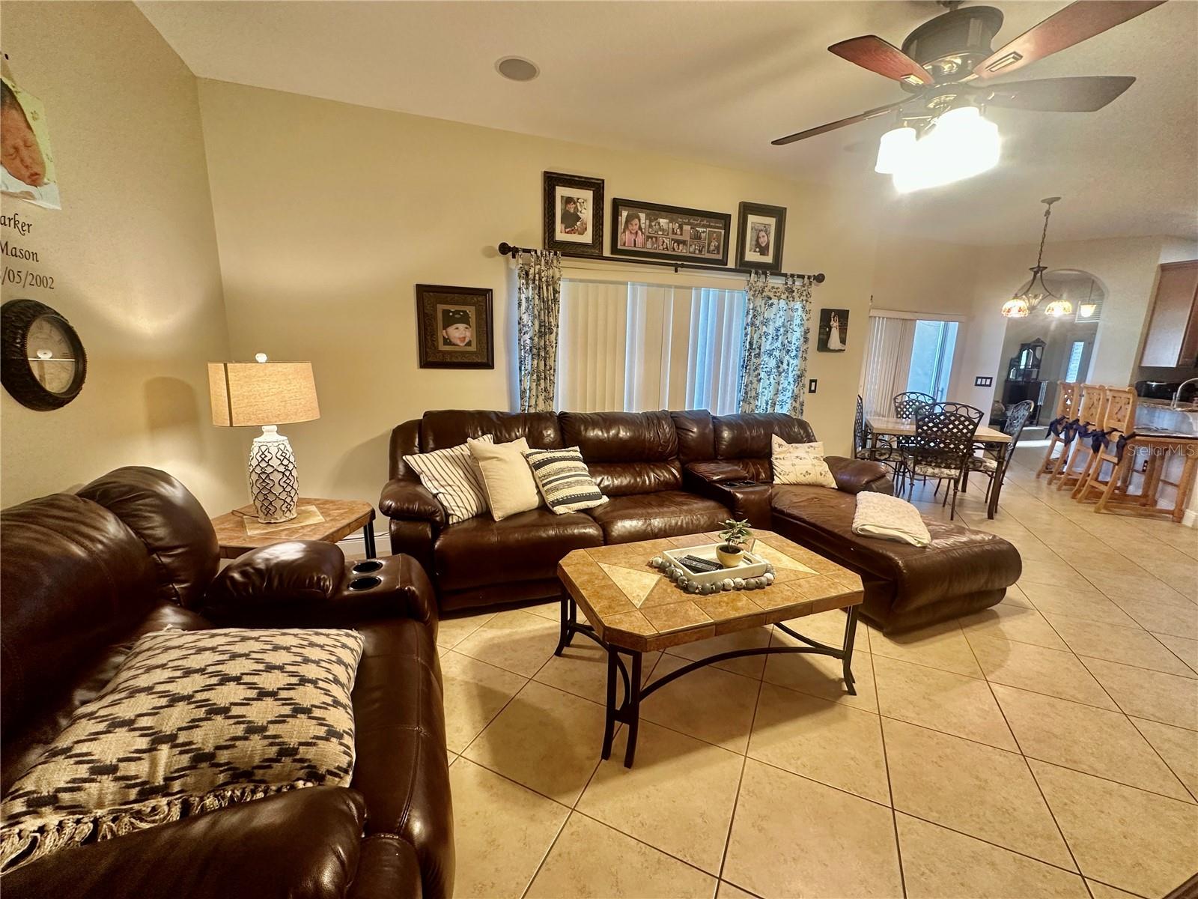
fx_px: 485
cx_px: 599
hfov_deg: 102.1
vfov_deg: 85.7
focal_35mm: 14
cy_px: 450
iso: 250
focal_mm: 2.22
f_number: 2.2
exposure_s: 1/60
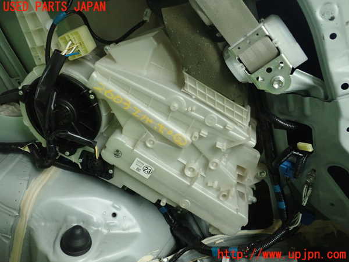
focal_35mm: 30
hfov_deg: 60.0
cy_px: 131
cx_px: 174
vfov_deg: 46.8
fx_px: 302
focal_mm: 5.5
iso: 800
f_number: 2.3
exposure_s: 1/40
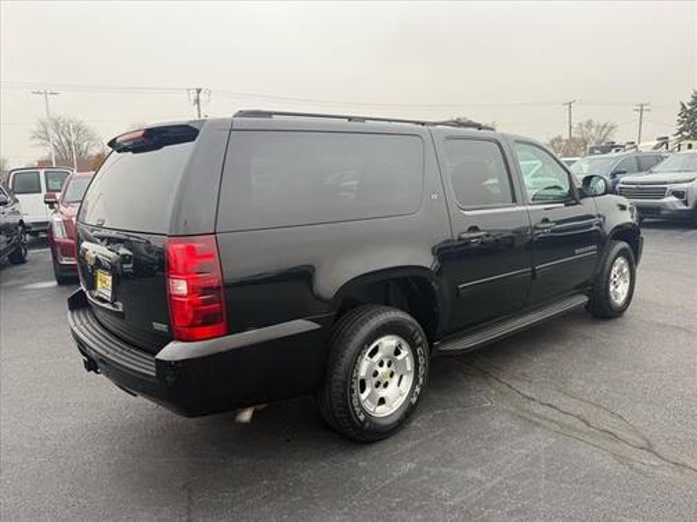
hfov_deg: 71.6
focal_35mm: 24
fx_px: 483
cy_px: 261
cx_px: 348
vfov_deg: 56.8
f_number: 1.78
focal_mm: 6.76
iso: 64
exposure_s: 1/121
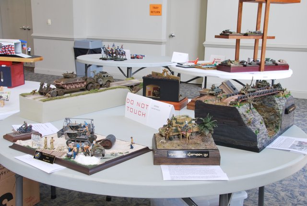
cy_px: 103
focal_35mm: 44
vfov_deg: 30.9
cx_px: 154
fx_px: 371
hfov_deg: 44.9
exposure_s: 1.3
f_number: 18
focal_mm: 29
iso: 100
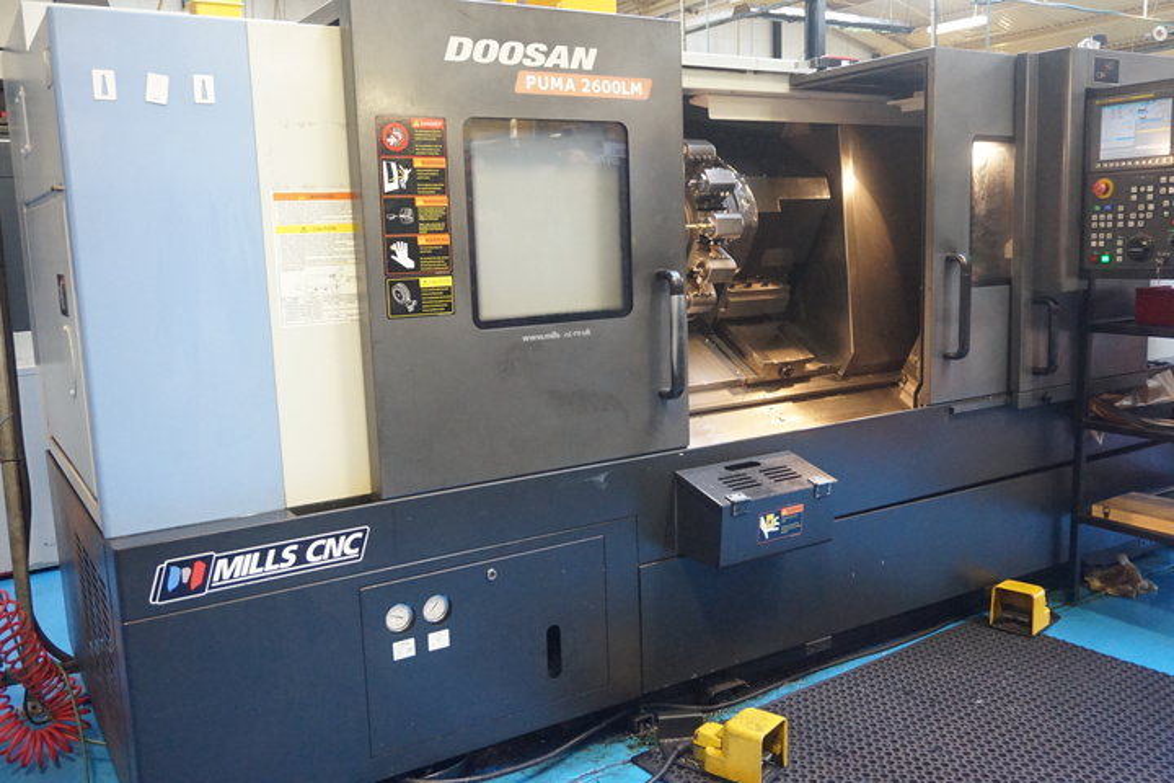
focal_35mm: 32
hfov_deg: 59.5
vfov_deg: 41.7
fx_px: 1027
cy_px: 392
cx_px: 587
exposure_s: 1/100
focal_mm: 21
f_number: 4
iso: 3200
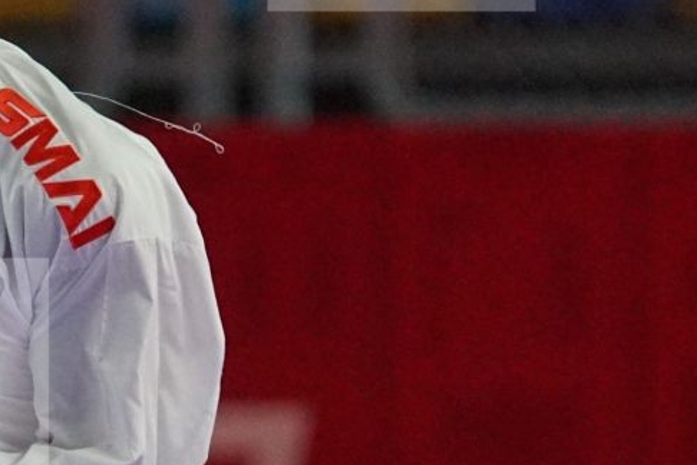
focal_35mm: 834
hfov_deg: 2.5
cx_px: -571
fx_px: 16146
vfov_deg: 1.6
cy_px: 389
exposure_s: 1/2000
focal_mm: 150
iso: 3200
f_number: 3.2
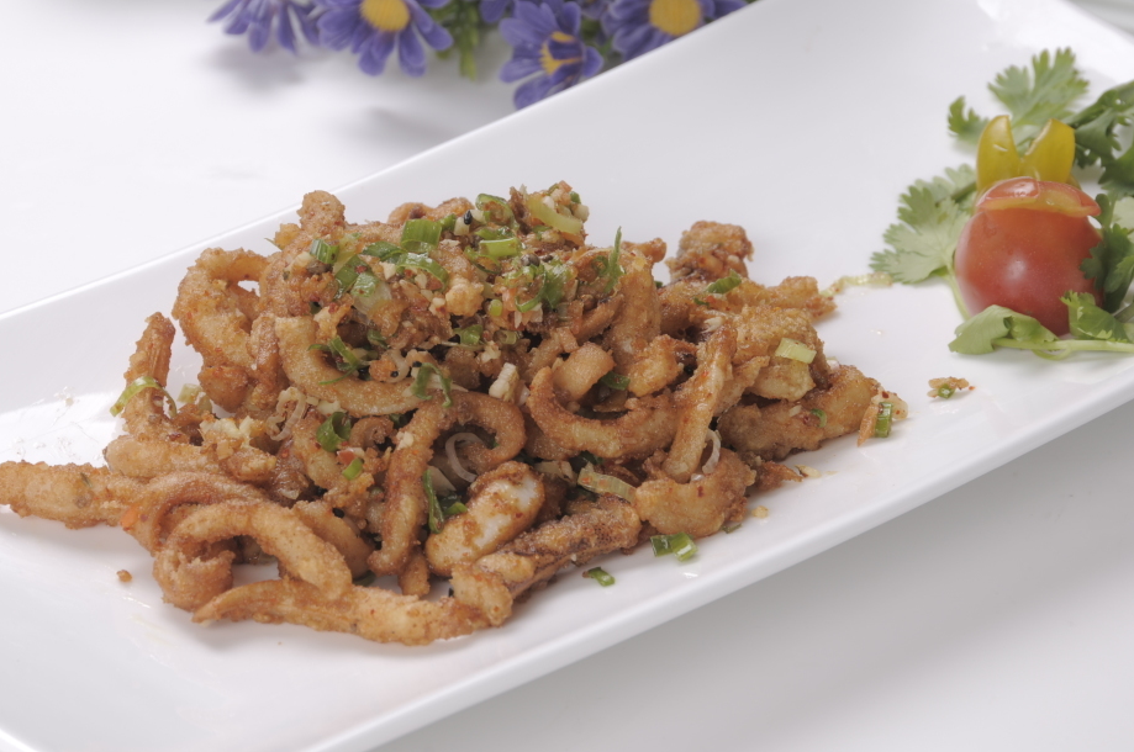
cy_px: 378
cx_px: 529
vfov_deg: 7.8
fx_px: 5522
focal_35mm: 176
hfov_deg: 11.7
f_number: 13
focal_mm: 105
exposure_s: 1/125
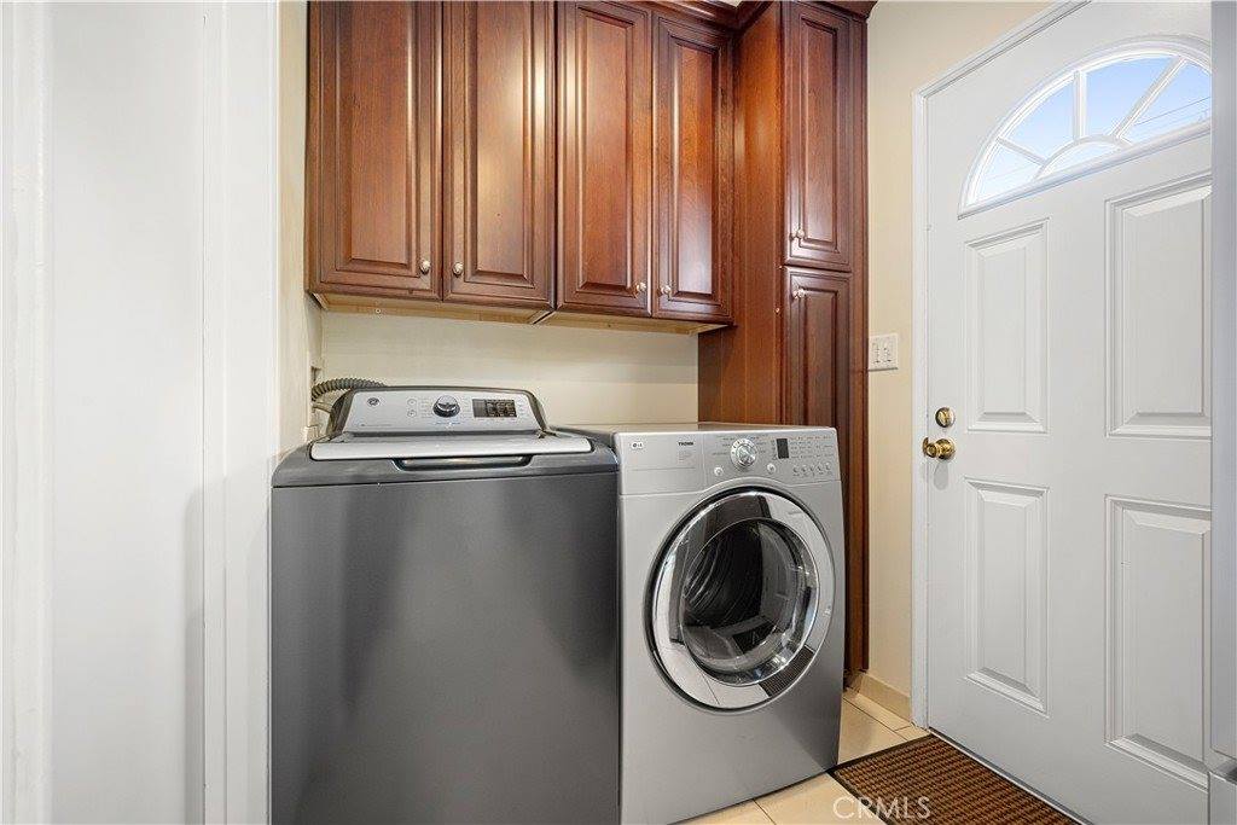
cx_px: 618
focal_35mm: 15
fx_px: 515
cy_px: 412
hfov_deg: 100.4
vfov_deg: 77.3
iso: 125
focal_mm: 15
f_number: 8
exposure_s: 1/5
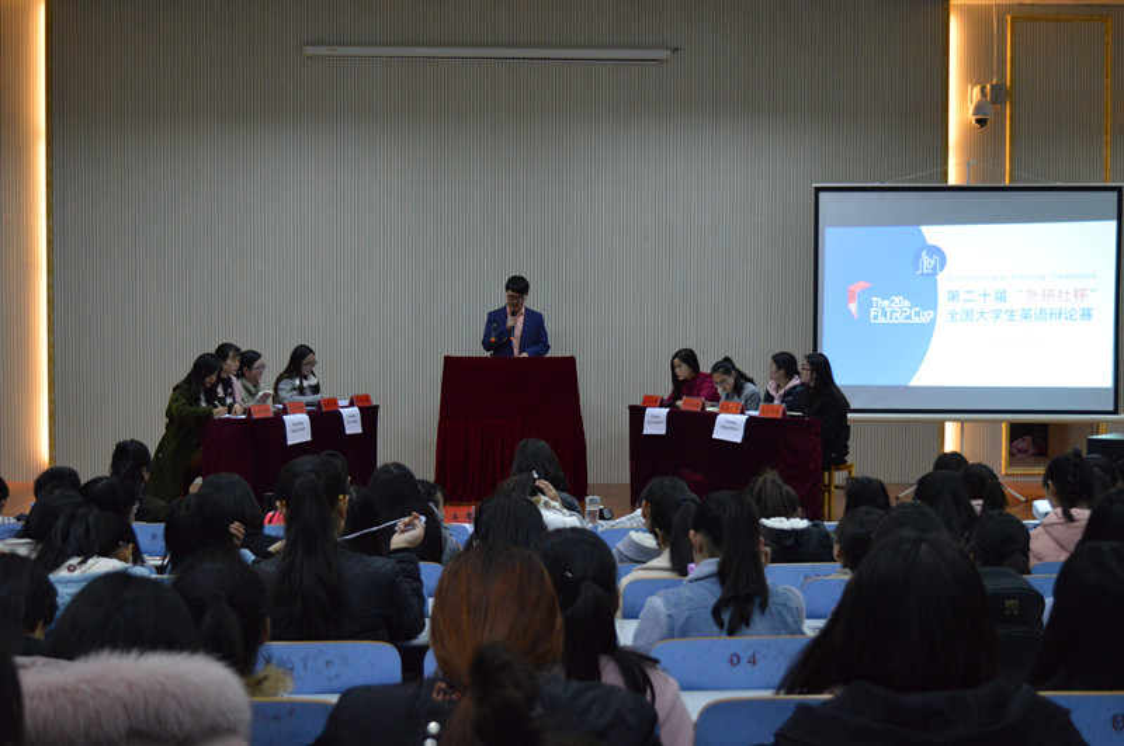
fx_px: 1356
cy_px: 373
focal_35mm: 44
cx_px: 562
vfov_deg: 30.8
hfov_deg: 45.0
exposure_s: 1/60
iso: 1400
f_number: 4.2
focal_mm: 29
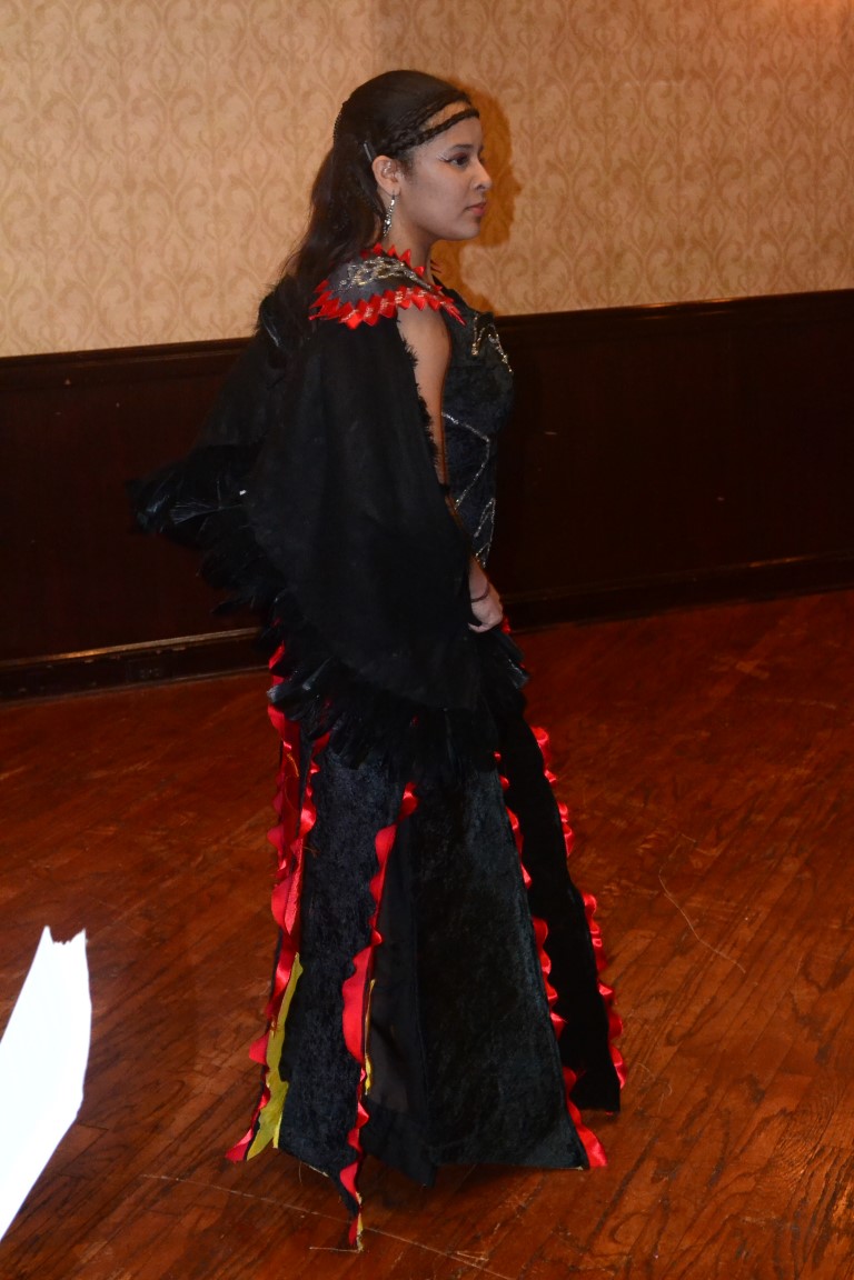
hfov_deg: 22.6
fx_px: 2135
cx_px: 427
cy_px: 640
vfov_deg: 33.4
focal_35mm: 60
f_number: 7.1
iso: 3200
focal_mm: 40
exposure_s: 1/60
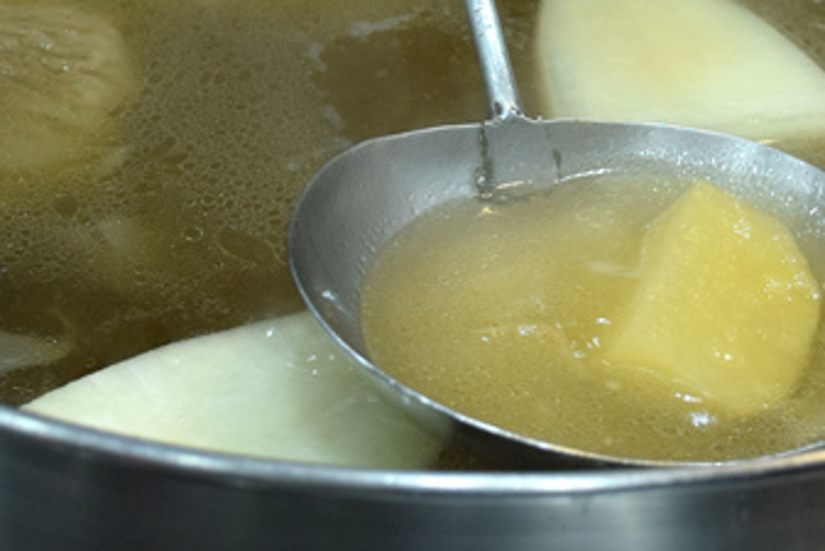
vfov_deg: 14.2
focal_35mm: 96
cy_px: 174
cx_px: 661
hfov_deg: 20.9
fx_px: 2205
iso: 800
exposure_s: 1/125
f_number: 5.6
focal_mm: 27
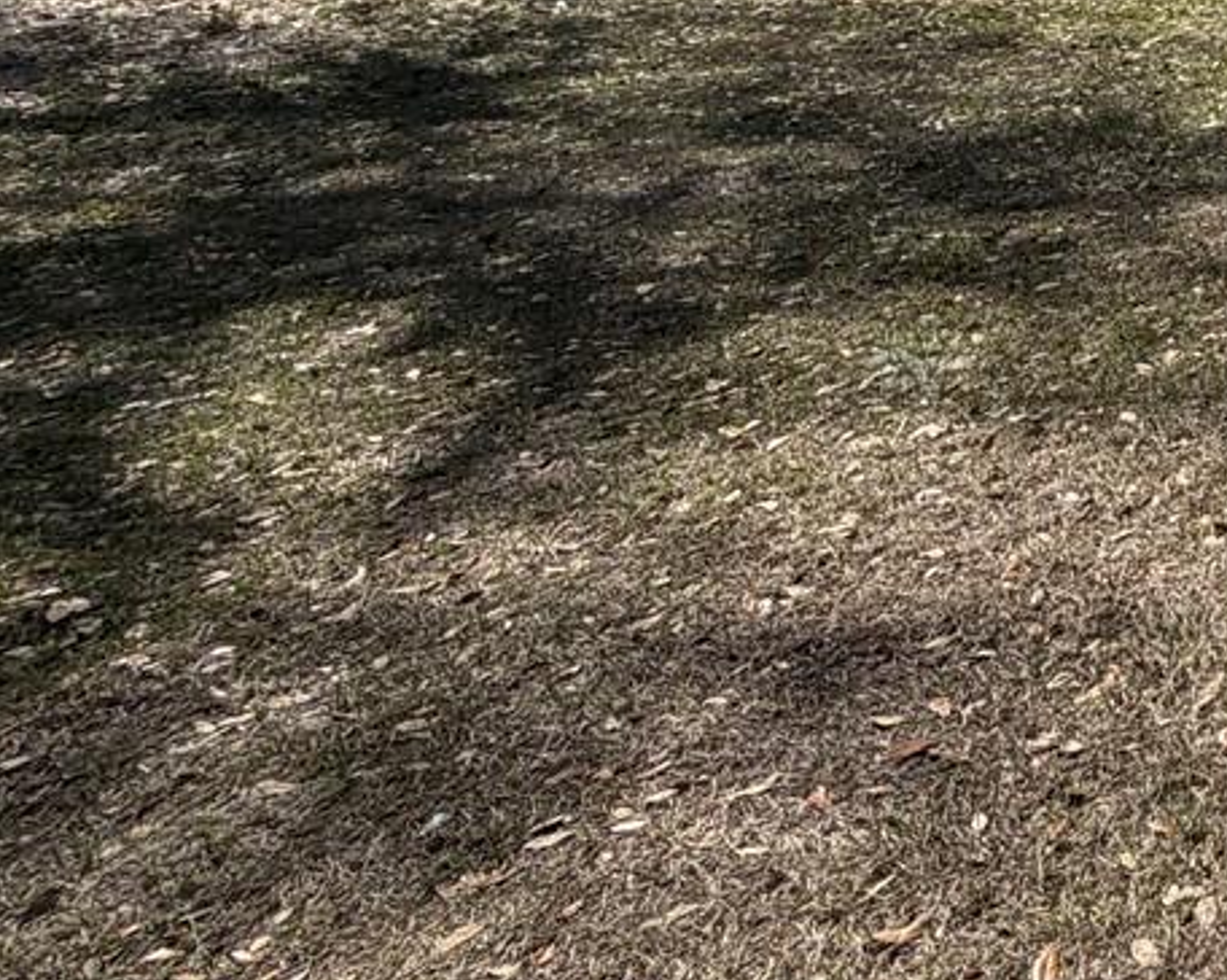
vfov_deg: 26.0
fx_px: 1742
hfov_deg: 25.1
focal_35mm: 48
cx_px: 1997
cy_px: -347
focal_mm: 2.22
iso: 20
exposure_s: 1/942
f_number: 2.2
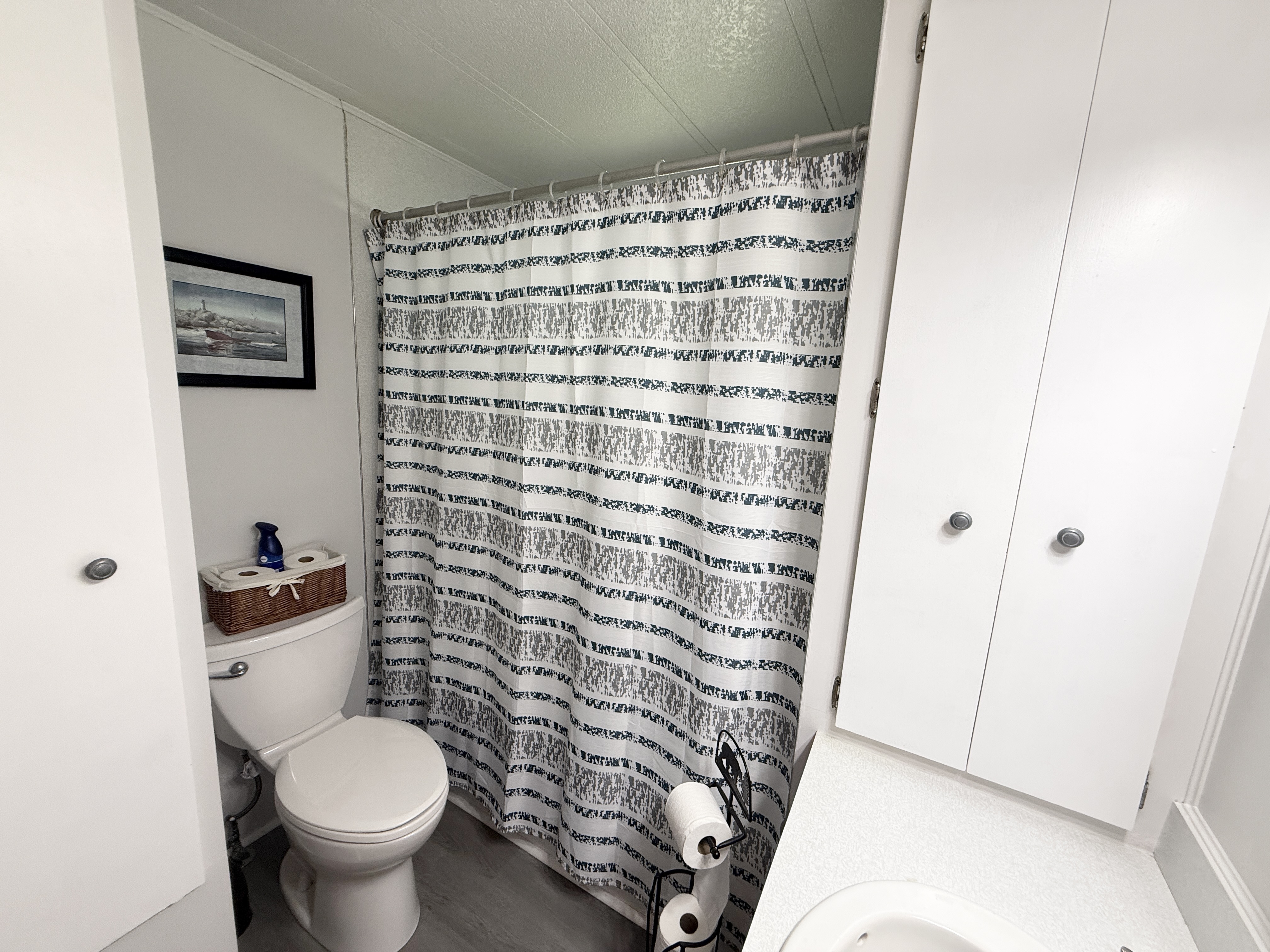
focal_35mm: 14
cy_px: 476
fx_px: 514
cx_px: 635
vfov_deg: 85.7
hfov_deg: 102.1
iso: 160
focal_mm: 2.22
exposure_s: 1/120
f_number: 2.2
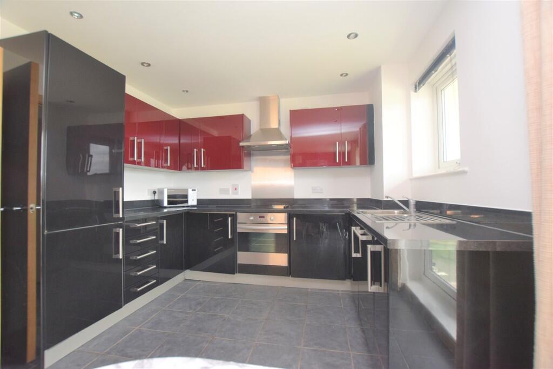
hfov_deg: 100.4
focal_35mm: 15
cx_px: 276
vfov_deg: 77.3
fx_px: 230
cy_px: 184
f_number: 5.6
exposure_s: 1/125
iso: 800
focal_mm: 10
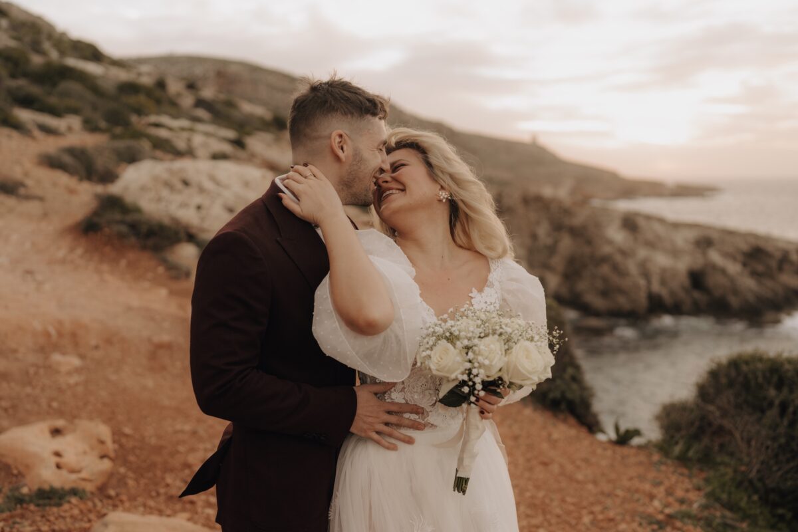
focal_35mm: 35
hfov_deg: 54.4
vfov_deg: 37.9
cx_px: 399
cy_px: 266
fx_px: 776
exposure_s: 1/800
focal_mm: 35
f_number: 1.8
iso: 500
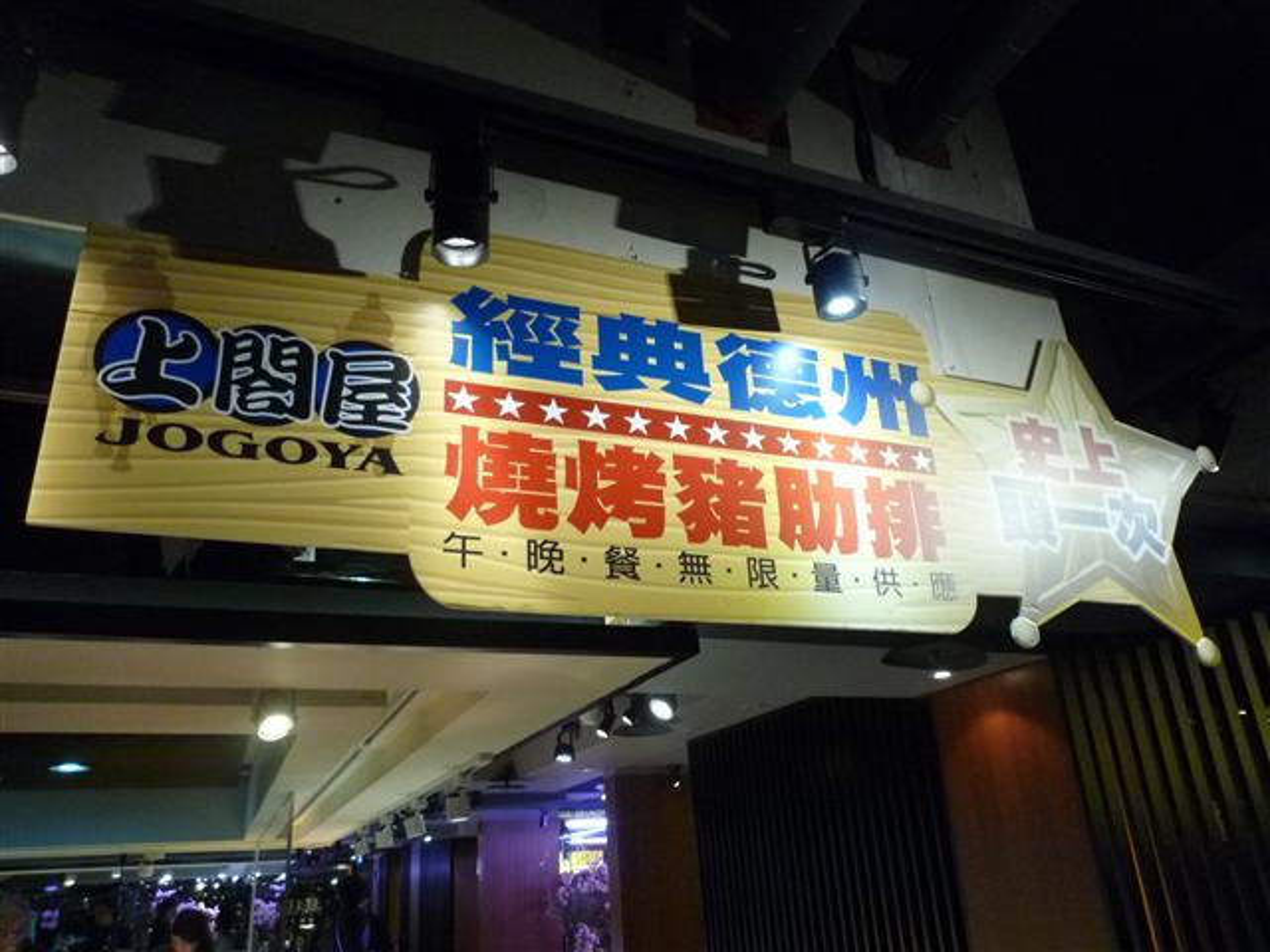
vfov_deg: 54.9
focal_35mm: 25
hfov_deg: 69.4
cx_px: 635
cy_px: 476
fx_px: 917
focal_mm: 4.4
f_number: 2.8
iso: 400
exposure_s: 1/30
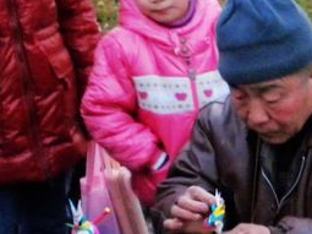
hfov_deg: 16.1
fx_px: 1045
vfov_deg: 12.5
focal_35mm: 116
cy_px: 255
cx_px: 398
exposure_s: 1/31.3
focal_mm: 6.6
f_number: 3.5
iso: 400
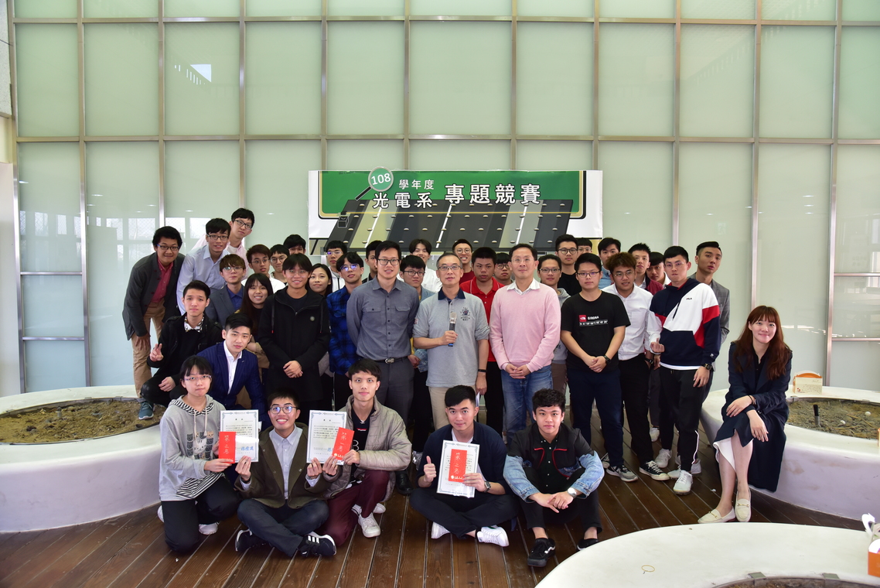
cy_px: 294
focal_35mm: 24
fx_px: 587
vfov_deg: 53.2
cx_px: 440
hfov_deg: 73.7
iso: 800
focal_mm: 24
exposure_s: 1/100
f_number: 5.6
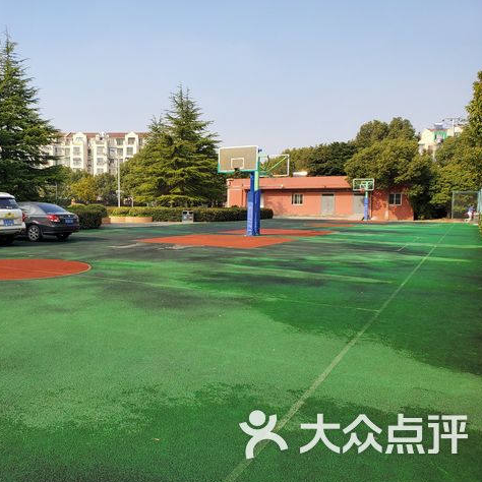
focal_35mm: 31
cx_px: 169
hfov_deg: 51.7
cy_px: 243
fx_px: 488
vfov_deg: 52.5
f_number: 2.4
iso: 50
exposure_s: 1/1000
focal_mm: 4.3
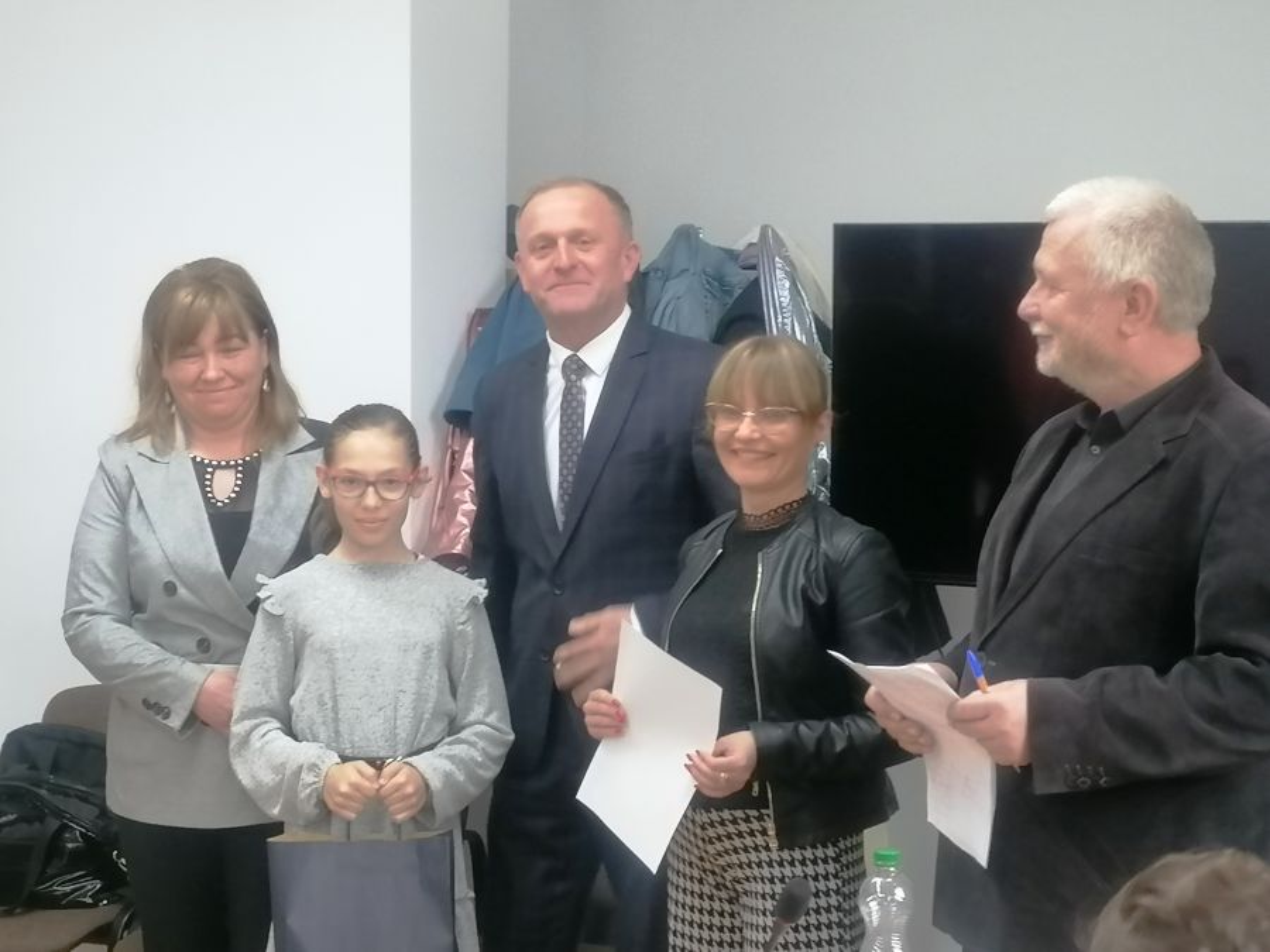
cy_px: 476
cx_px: 635
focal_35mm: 67
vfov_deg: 21.9
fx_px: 2458
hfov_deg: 29.0
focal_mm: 5.4
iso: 200
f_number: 1.8
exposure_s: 1/33.3
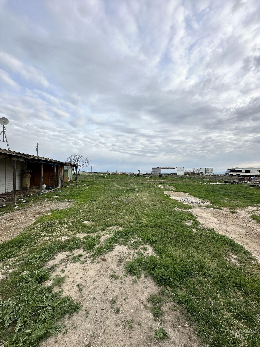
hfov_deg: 85.7
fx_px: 140
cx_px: 130
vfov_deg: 102.1
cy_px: 174
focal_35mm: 14
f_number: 2.2
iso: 40
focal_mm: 2.22
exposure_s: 1/979
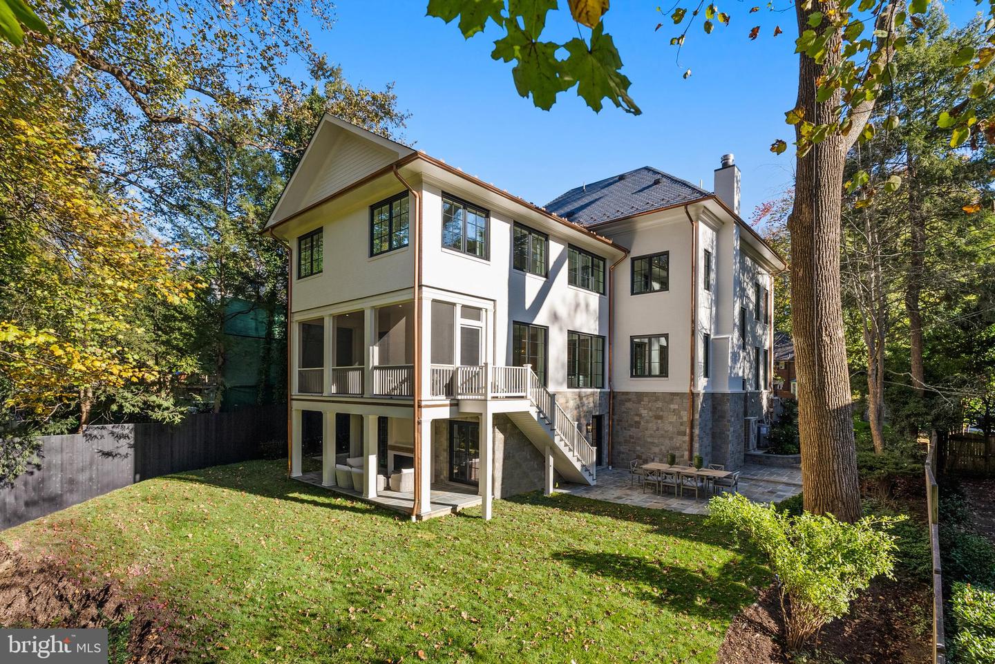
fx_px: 456
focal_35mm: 16
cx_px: 498
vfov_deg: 72.1
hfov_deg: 95.0
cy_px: 332
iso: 160
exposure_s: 1/200
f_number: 8
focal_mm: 16.5
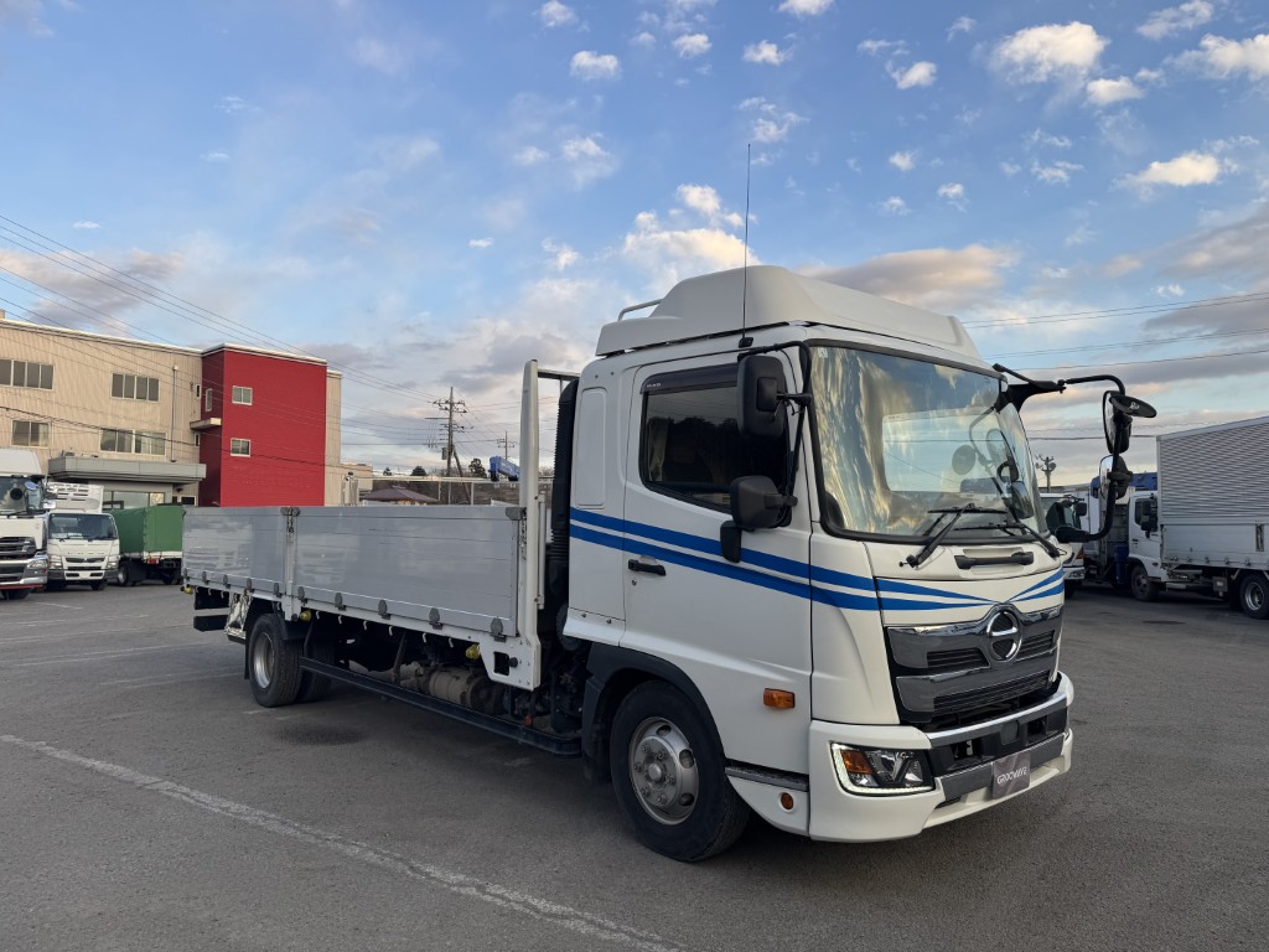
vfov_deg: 56.8
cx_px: 634
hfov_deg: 71.6
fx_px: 880
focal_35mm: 24
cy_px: 476
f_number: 1.78
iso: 80
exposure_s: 1/966
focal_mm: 6.76
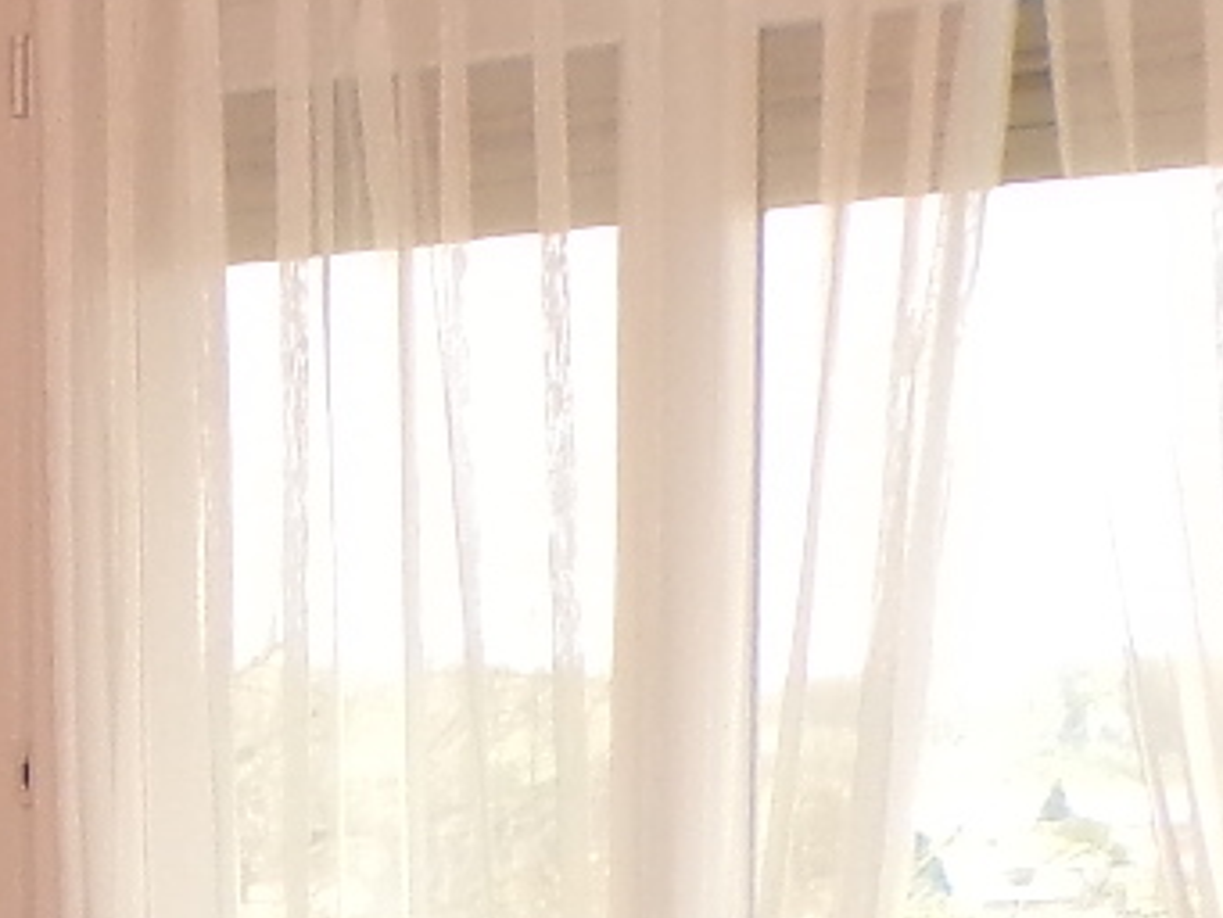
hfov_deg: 13.0
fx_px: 5089
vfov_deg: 9.8
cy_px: 1639
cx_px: -620
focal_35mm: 144
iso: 200
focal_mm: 4.3
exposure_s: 1/38
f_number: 3
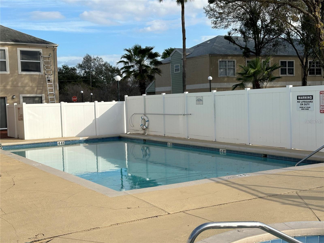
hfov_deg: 39.7
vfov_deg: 30.3
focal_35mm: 48
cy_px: 122
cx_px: 162
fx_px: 449
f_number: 1.78
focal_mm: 6.86
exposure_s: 1/3876
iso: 64
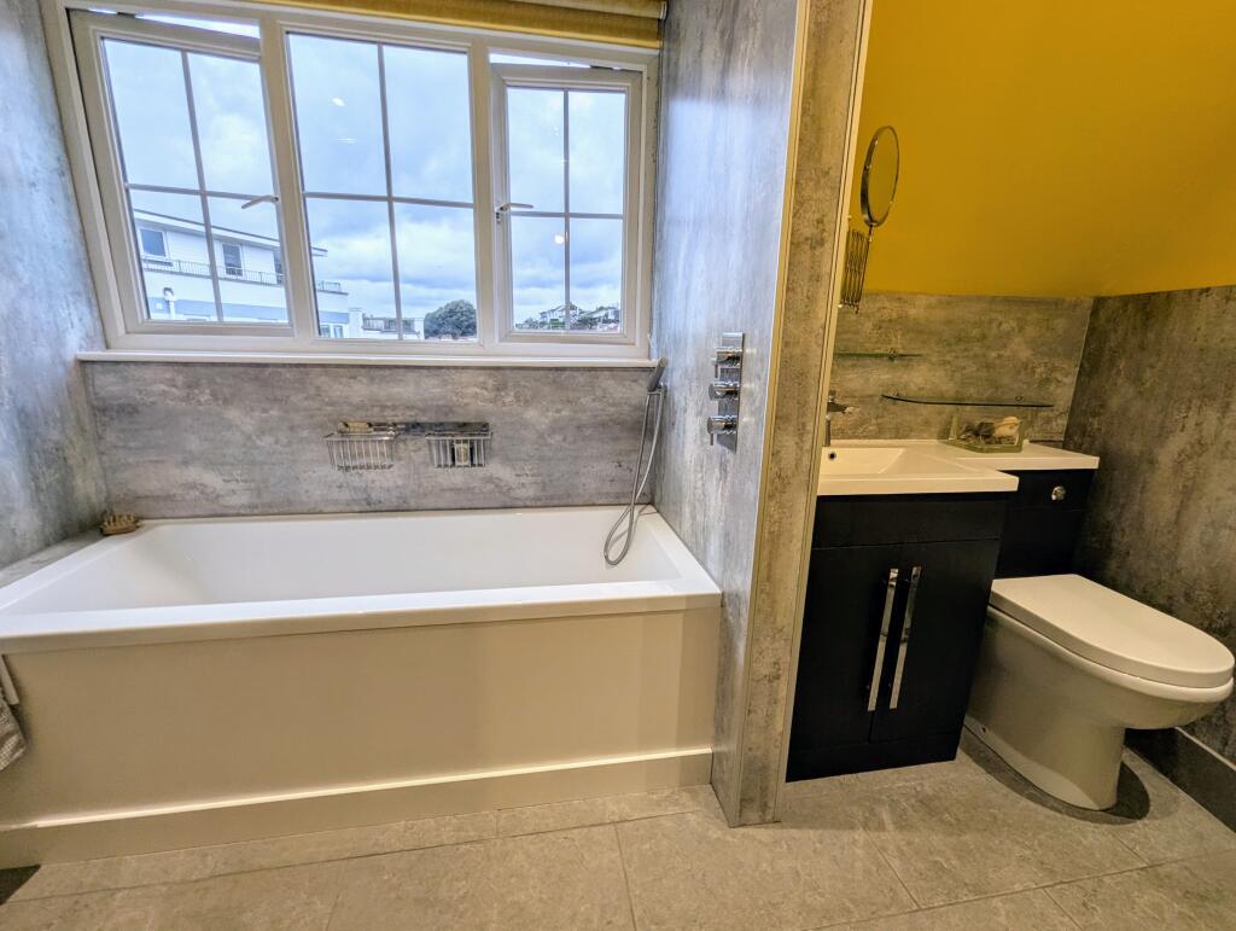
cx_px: 618
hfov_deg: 106.1
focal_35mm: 13
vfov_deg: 90.1
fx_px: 465
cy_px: 466
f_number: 2.2
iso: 40
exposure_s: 1/100
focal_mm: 1.95
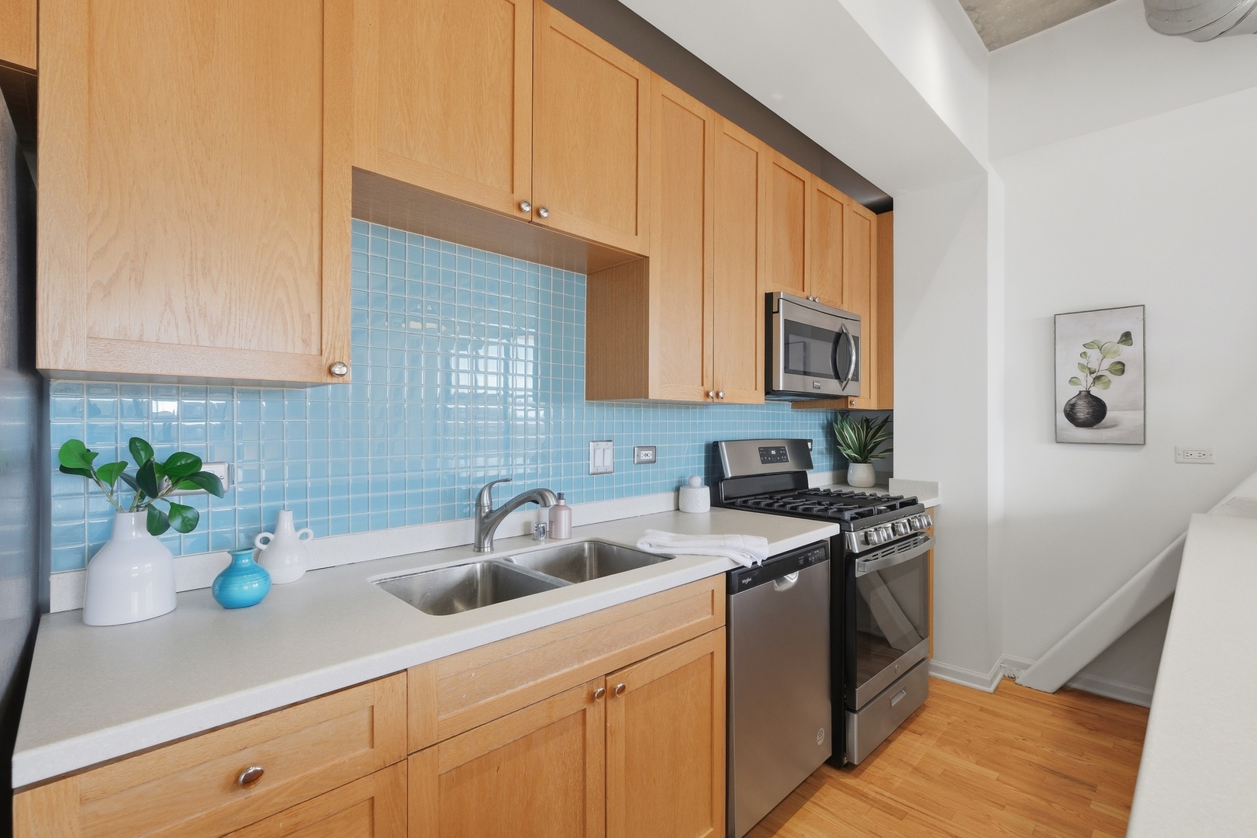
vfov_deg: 77.3
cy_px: 419
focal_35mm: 15
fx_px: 524
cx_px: 628
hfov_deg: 100.4
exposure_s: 1/180
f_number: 7.1
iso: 640
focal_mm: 10
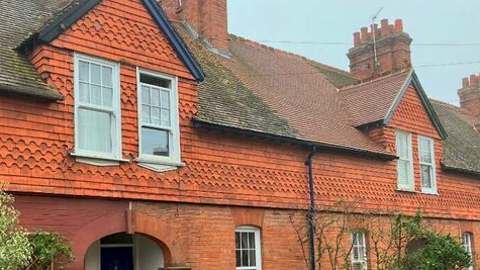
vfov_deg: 26.2
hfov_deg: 45.4
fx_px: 573
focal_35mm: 45
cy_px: 205
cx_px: 212
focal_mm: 3.99
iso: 64
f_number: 1.8
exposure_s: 1/121
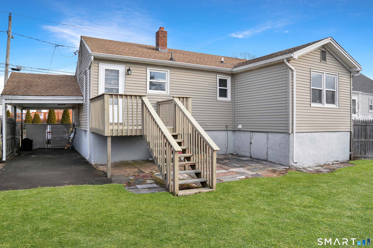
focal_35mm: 24
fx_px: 249
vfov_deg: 53.1
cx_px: 186
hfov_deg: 73.7
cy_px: 124
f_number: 9
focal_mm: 24
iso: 125
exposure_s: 1/80
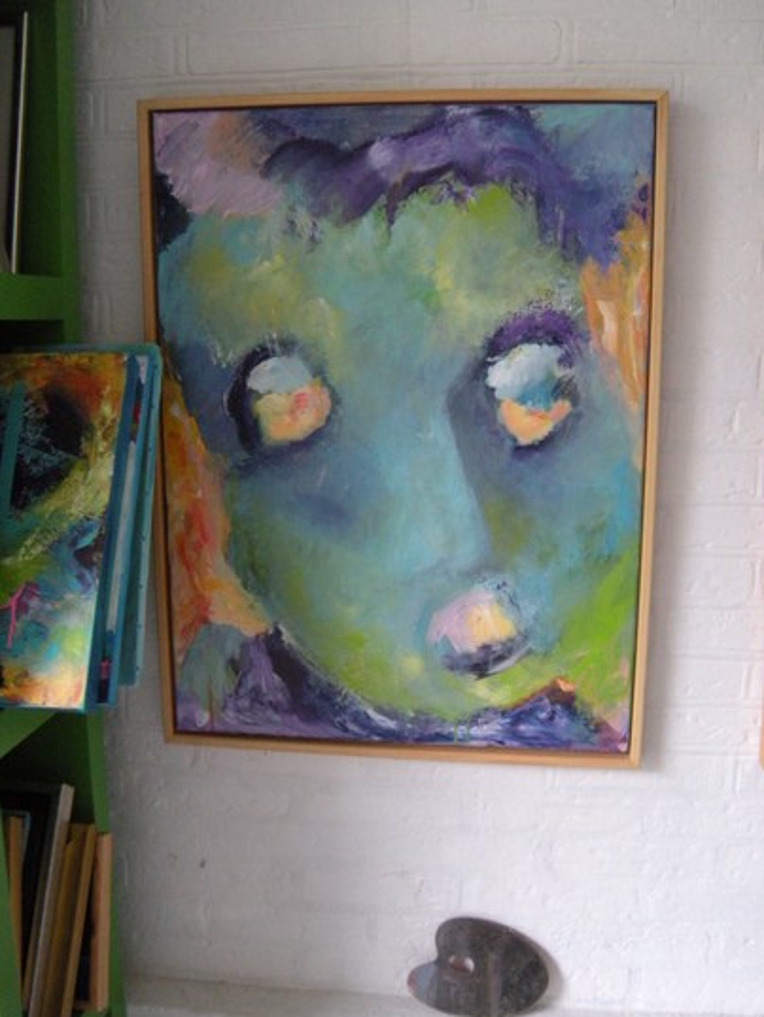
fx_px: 1147
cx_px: 395
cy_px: 537
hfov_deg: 36.8
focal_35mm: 39
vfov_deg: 47.8
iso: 279
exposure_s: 1/55.2
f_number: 3.8
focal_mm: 5.9
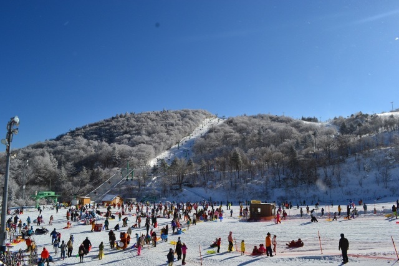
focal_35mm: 27
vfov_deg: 47.9
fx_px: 299
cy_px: 133
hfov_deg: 67.4
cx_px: 200
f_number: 11
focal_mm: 18
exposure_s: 1/500
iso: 250
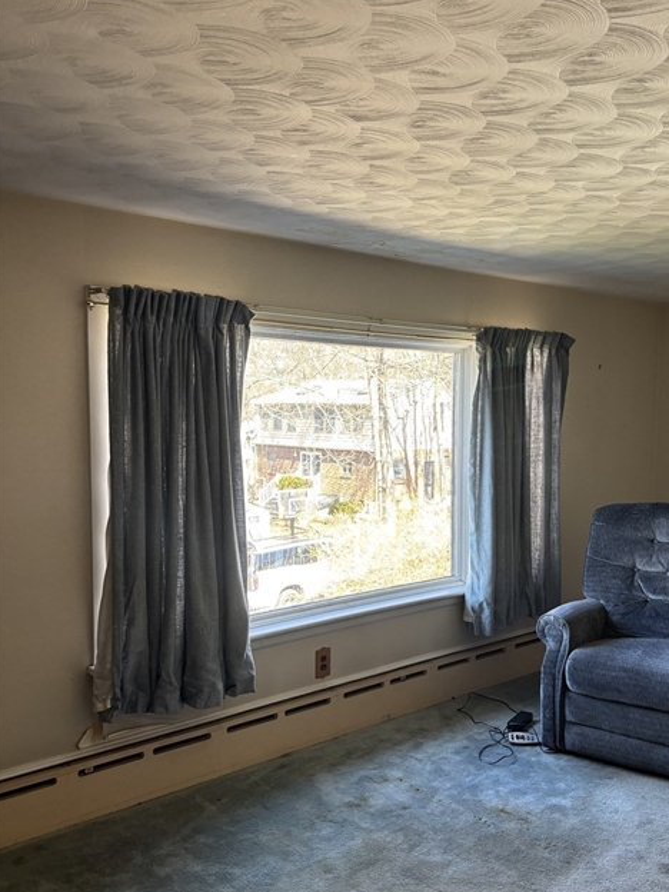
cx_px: 406
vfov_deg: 56.8
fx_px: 825
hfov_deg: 43.9
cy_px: 467
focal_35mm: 32
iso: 125
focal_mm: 5.96
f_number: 1.6
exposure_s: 1/121
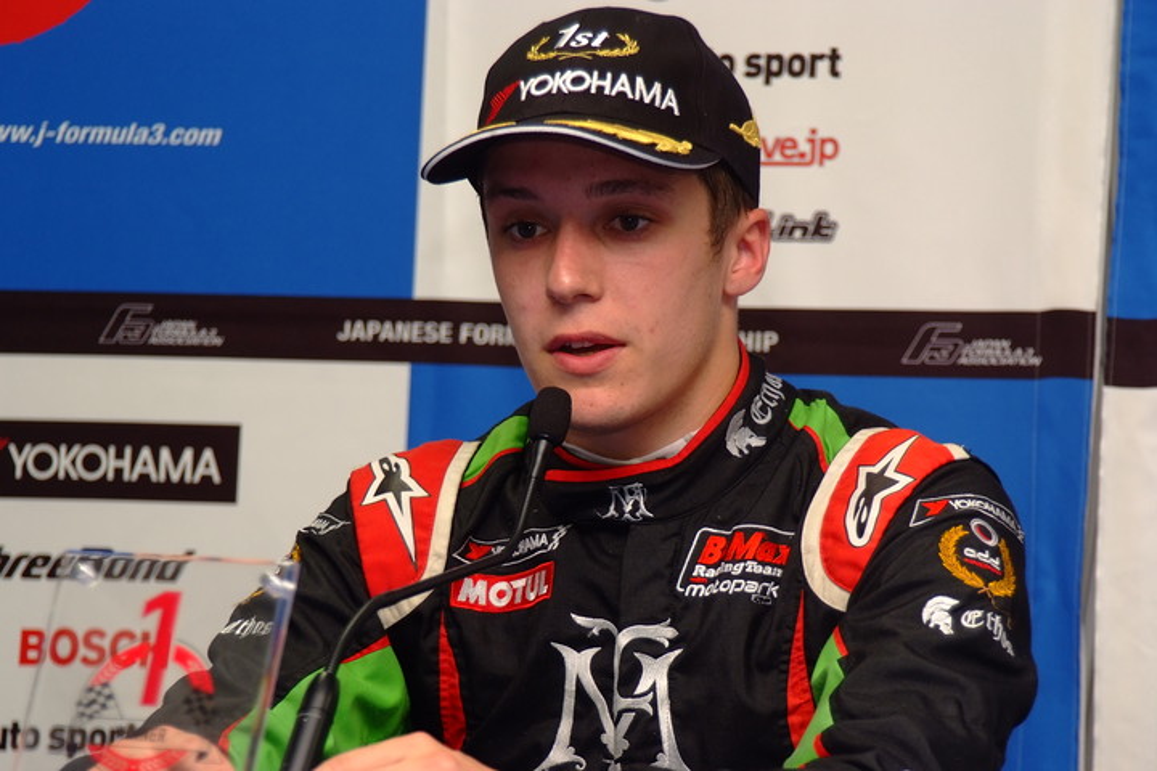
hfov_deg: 10.9
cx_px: 578
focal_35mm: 188
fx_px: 6042
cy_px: 386
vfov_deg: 7.3
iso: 400
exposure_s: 1/125
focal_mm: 125
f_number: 5.6
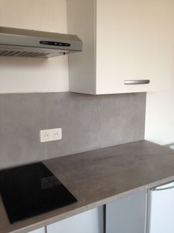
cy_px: 116
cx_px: 87
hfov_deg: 42.9
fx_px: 221
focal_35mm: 33
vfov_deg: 55.4
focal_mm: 4.12
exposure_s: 1/20
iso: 50
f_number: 2.4
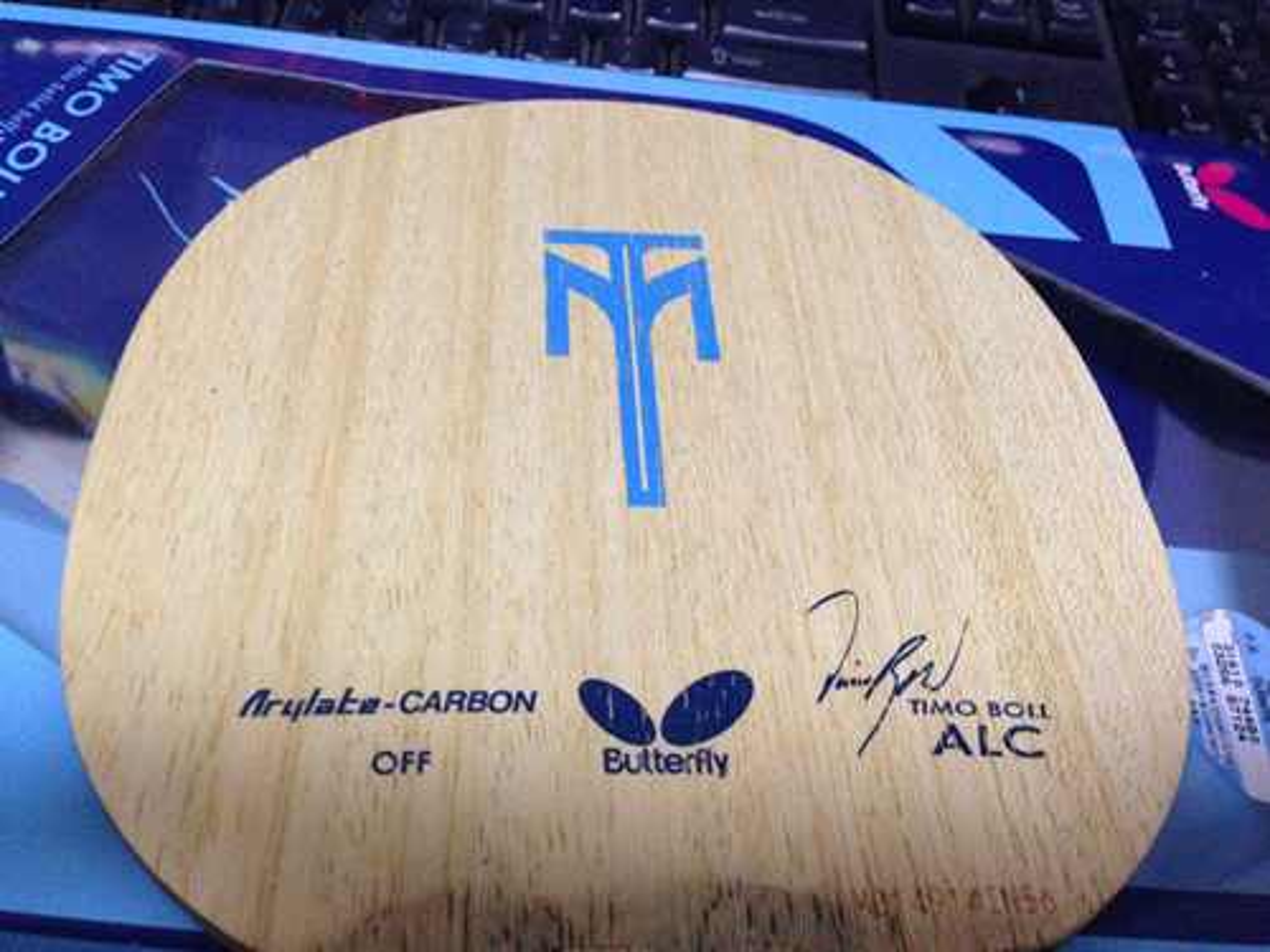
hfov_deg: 55.4
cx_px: 635
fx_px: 1211
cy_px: 476
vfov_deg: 42.9
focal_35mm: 33
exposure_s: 1/15
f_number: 2.4
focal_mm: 4.13
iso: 400
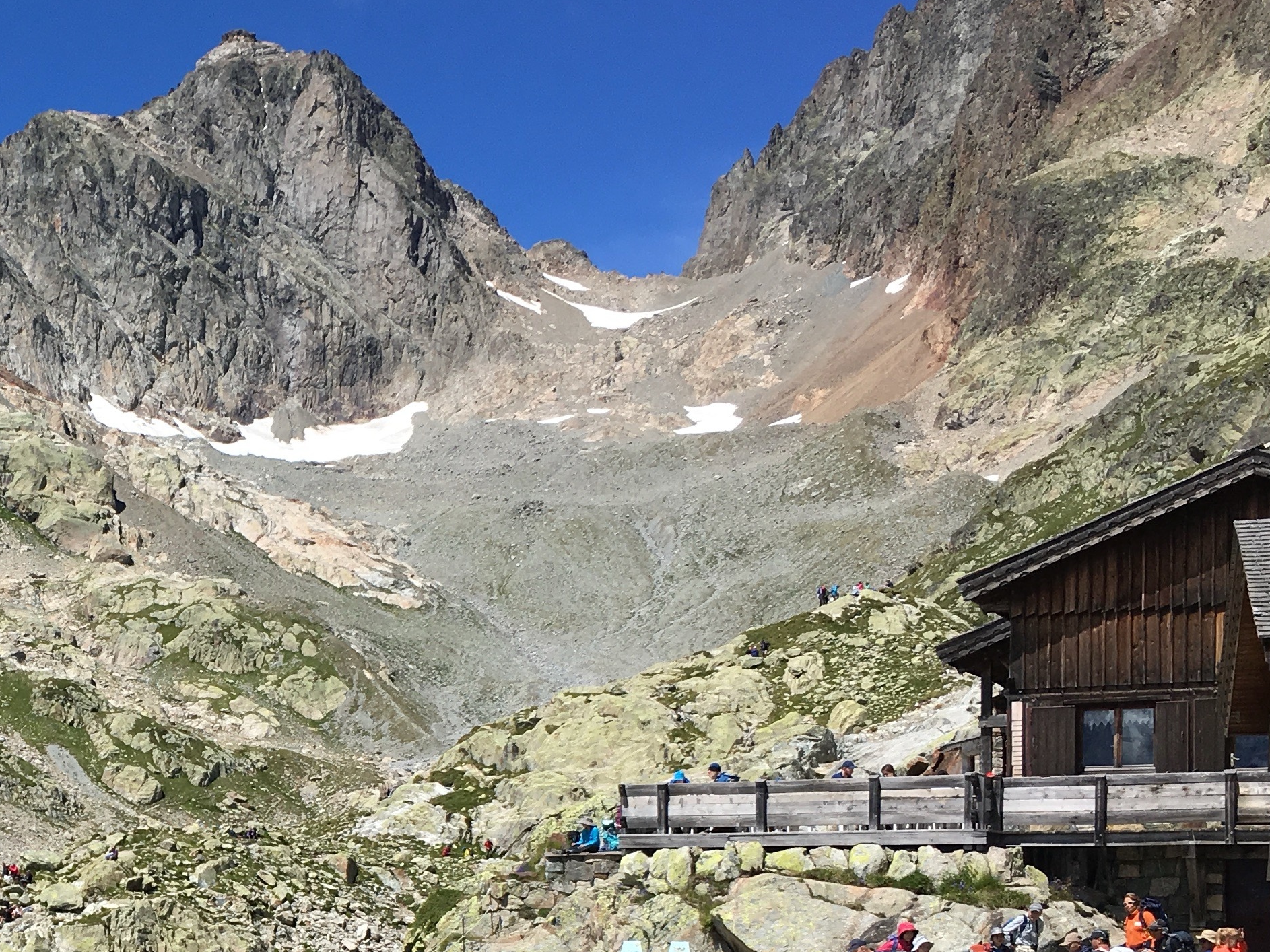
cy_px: 908
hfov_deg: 29.5
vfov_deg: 22.9
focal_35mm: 62
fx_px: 2274
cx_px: 56
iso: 25
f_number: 2.2
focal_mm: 4.15
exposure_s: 1/1876
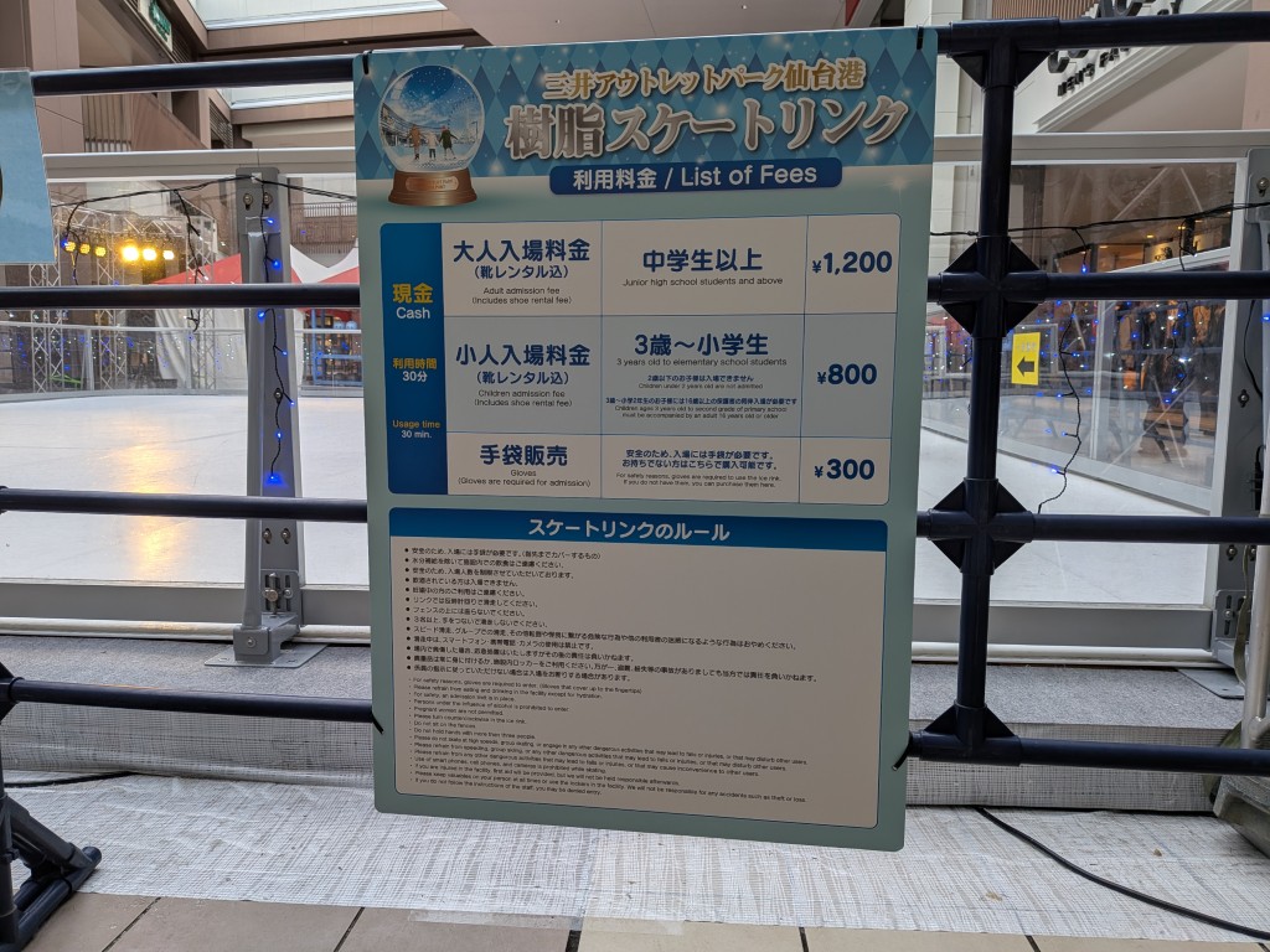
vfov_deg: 56.8
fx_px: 881
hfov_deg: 71.6
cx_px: 635
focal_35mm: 24
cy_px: 476
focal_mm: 4.53
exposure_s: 1/131
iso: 20
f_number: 1.7
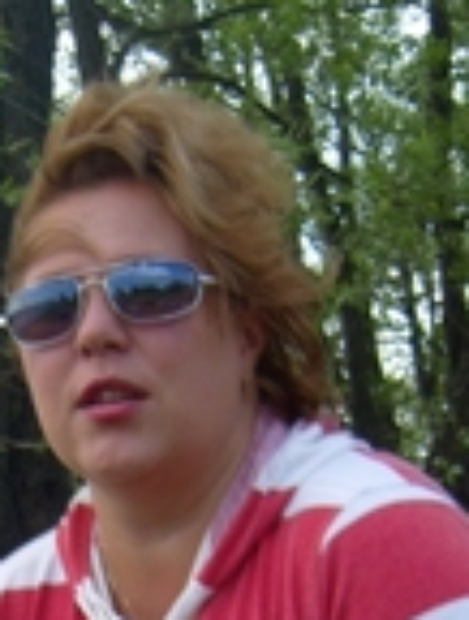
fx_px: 1958
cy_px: 758
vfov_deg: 17.1
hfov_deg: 13.5
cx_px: 9
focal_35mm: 109
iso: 80
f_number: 7.1
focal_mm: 7.4
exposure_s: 1/60
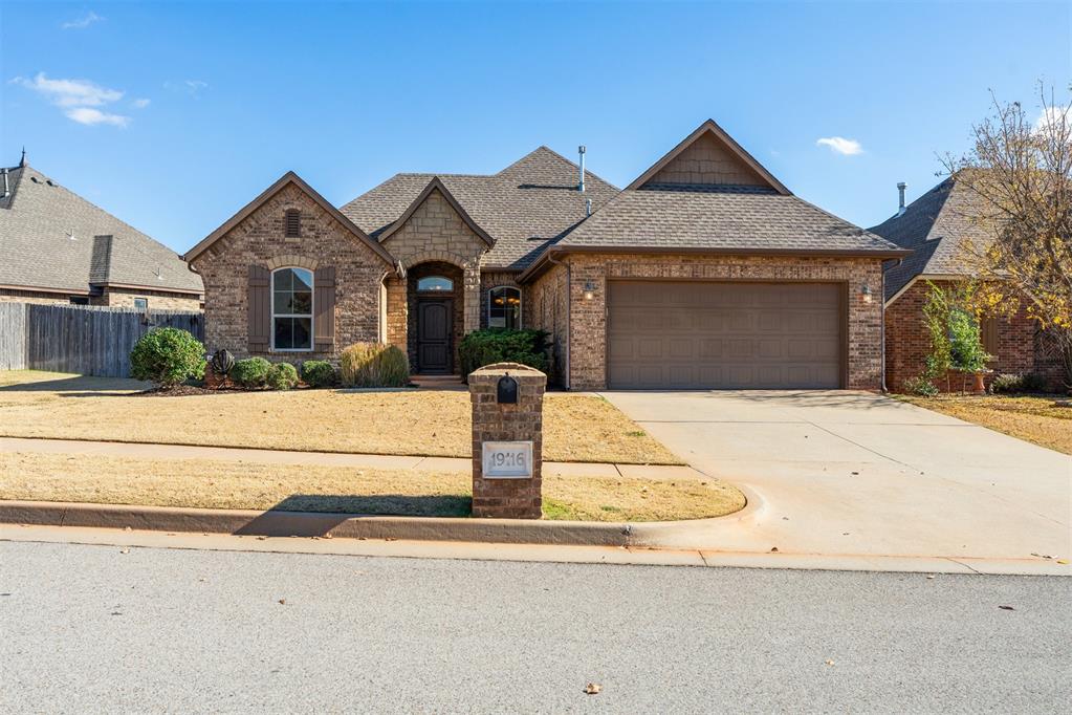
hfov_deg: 61.9
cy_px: 358
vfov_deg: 43.6
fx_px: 893
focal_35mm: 30
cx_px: 536
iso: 200
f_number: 7.1
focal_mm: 30
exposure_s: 1/1250
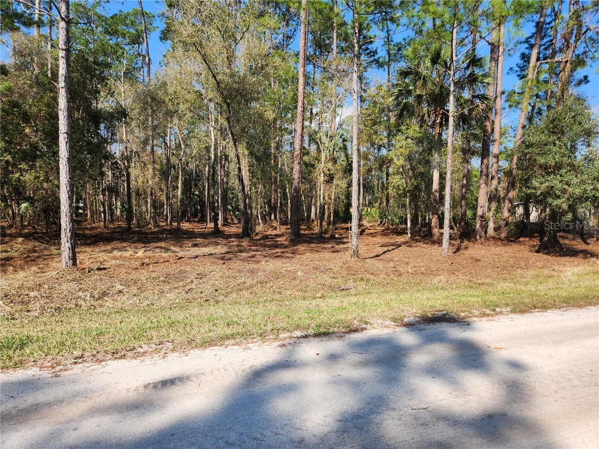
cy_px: 224
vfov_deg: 58.9
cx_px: 300
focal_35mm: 23
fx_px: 398
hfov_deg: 73.9
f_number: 1.8
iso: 20
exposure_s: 1/939
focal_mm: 5.4
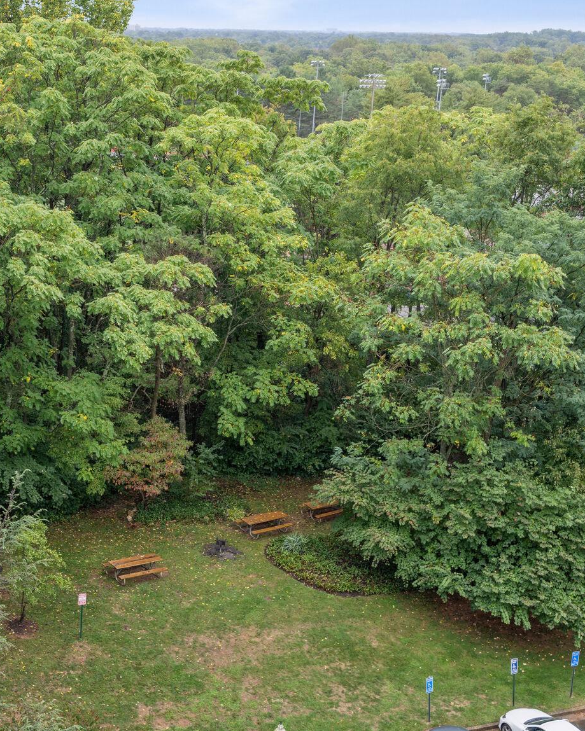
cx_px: 104
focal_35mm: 49
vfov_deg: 38.3
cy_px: 366
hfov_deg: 30.2
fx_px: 1054
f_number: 8
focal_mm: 34.5
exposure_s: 1/40
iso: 200
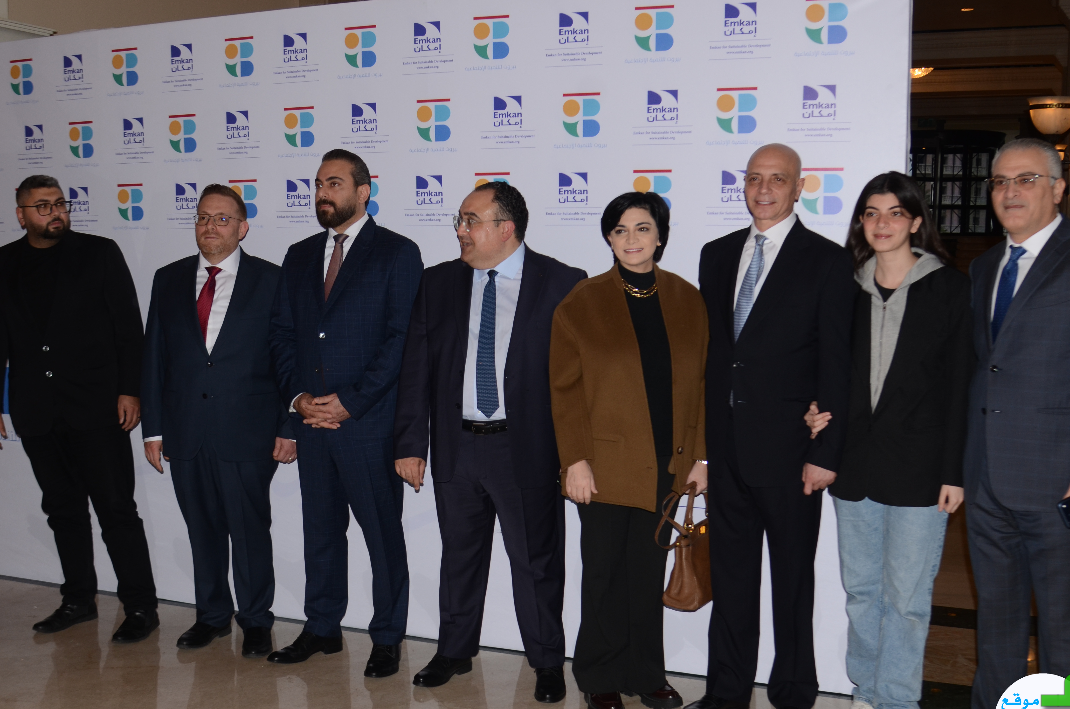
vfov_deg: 33.2
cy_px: 386
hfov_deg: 48.5
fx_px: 1186
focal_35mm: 40
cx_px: 519
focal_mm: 24
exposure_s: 1/250
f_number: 4.5
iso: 250
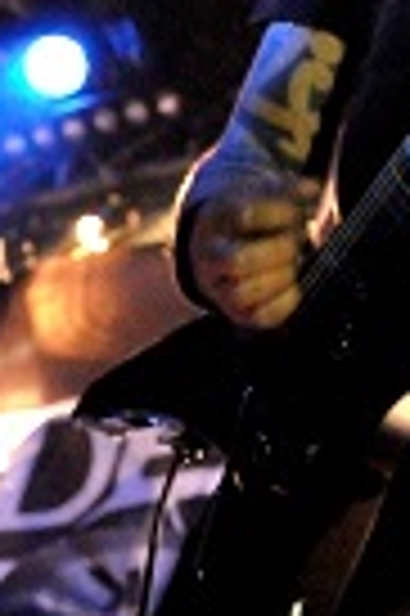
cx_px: 516
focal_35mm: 150
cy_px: -13
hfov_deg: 9.0
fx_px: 2569
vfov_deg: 13.5
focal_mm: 28
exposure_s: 1/60
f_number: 4
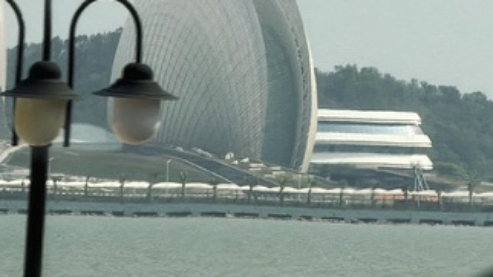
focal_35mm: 692
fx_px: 9045
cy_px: -249
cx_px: 55
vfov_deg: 1.8
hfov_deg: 3.1
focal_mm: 16.89
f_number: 2.8
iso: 25
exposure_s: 1/639
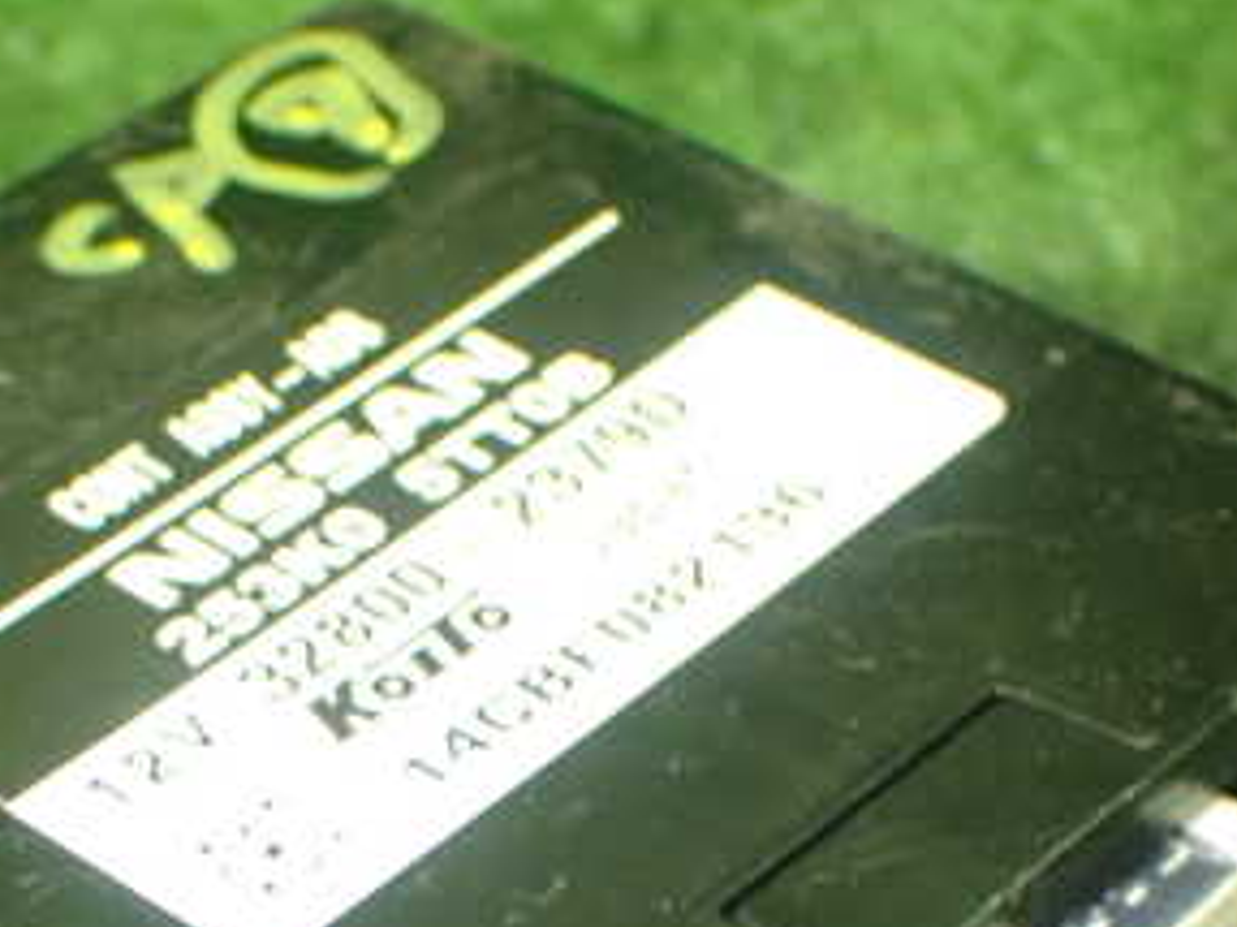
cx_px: 461
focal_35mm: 113
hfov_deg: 17.4
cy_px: 961
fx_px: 4036
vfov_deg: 12.9
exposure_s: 1/20
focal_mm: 9.65
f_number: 3.3
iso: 800
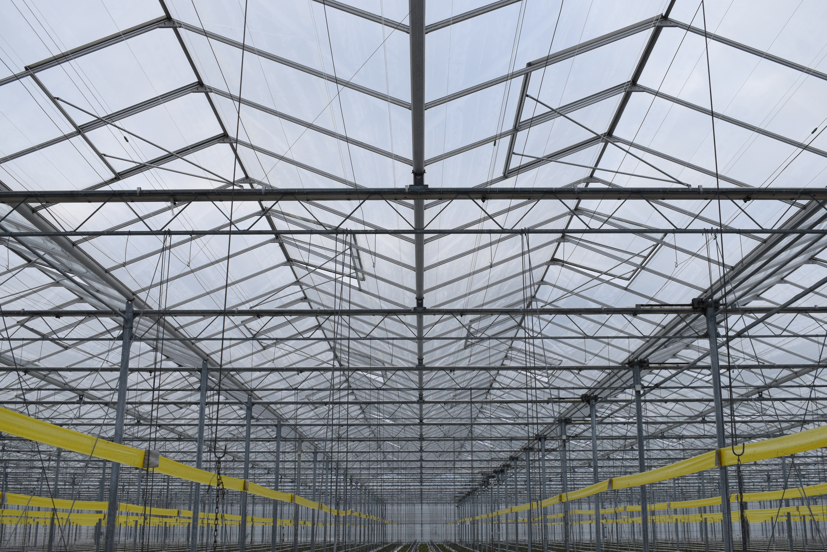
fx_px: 861
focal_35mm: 38
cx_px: 414
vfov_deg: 35.5
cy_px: 276
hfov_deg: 51.3
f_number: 8
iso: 280
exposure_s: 1/250
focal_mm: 25
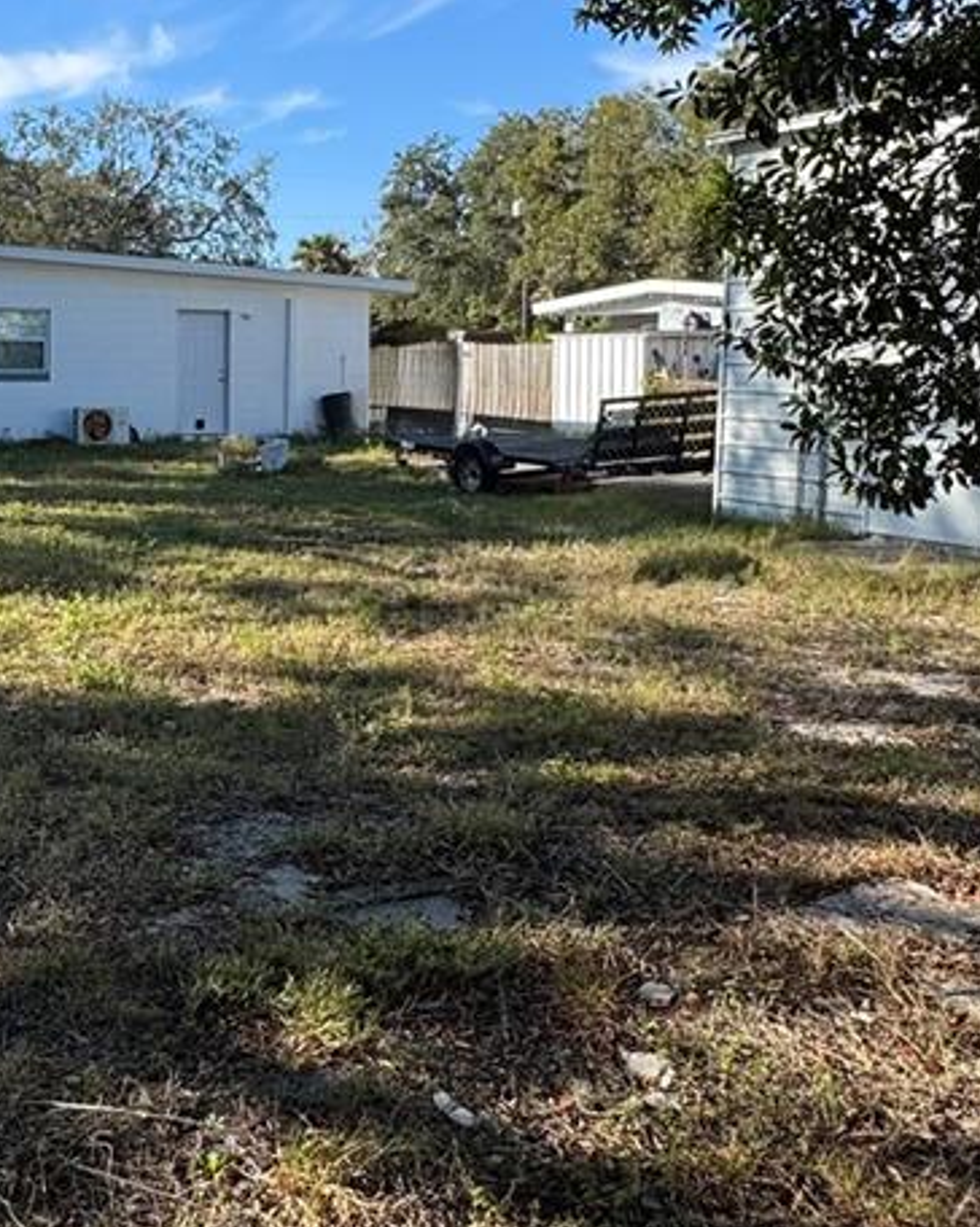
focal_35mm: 36
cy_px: 449
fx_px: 1307
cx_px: 202
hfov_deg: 39.5
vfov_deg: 49.8
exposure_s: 1/980
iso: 50
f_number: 2.2
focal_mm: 2.22
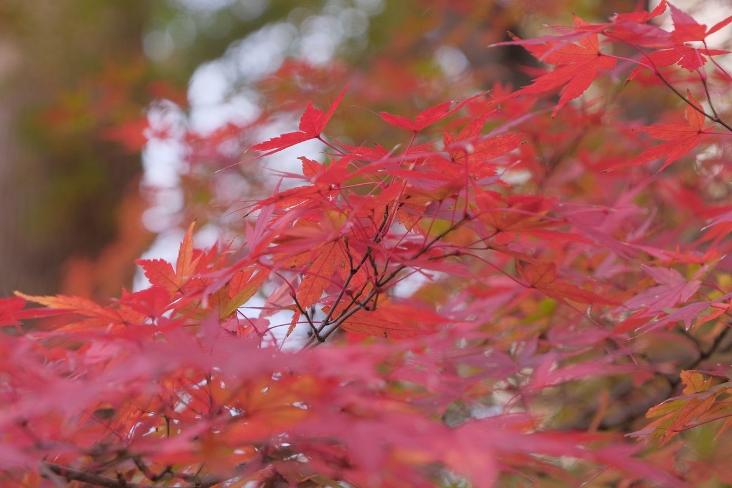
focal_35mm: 148
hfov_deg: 13.9
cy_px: 244
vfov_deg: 9.3
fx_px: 3009
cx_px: 366
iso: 800
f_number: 8
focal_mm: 98.6
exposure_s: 1/75
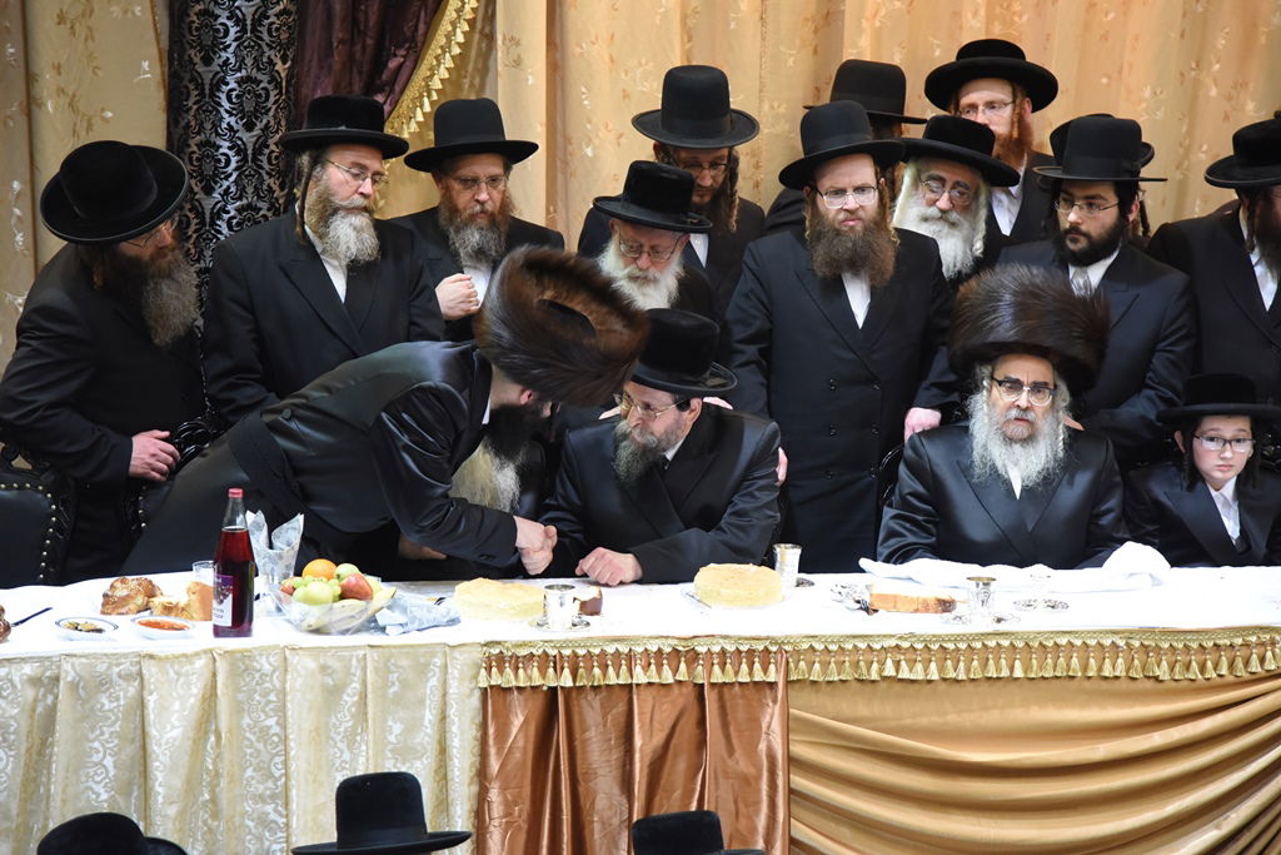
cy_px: 428
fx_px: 3737
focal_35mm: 105
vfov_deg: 13.0
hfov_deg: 19.5
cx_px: 640
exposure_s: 1/125
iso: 3200
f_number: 4.5
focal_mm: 105
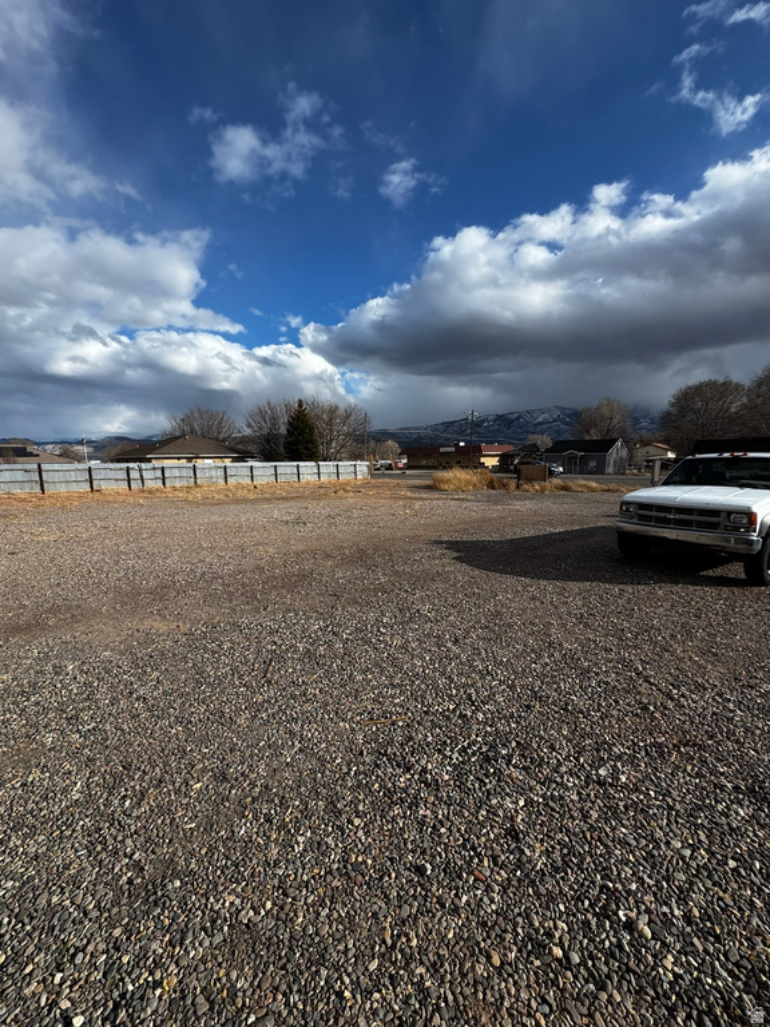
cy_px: 514
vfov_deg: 102.1
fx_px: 415
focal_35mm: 14
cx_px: 385
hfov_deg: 85.7
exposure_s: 1/2083
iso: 50
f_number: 2.2
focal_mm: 2.22
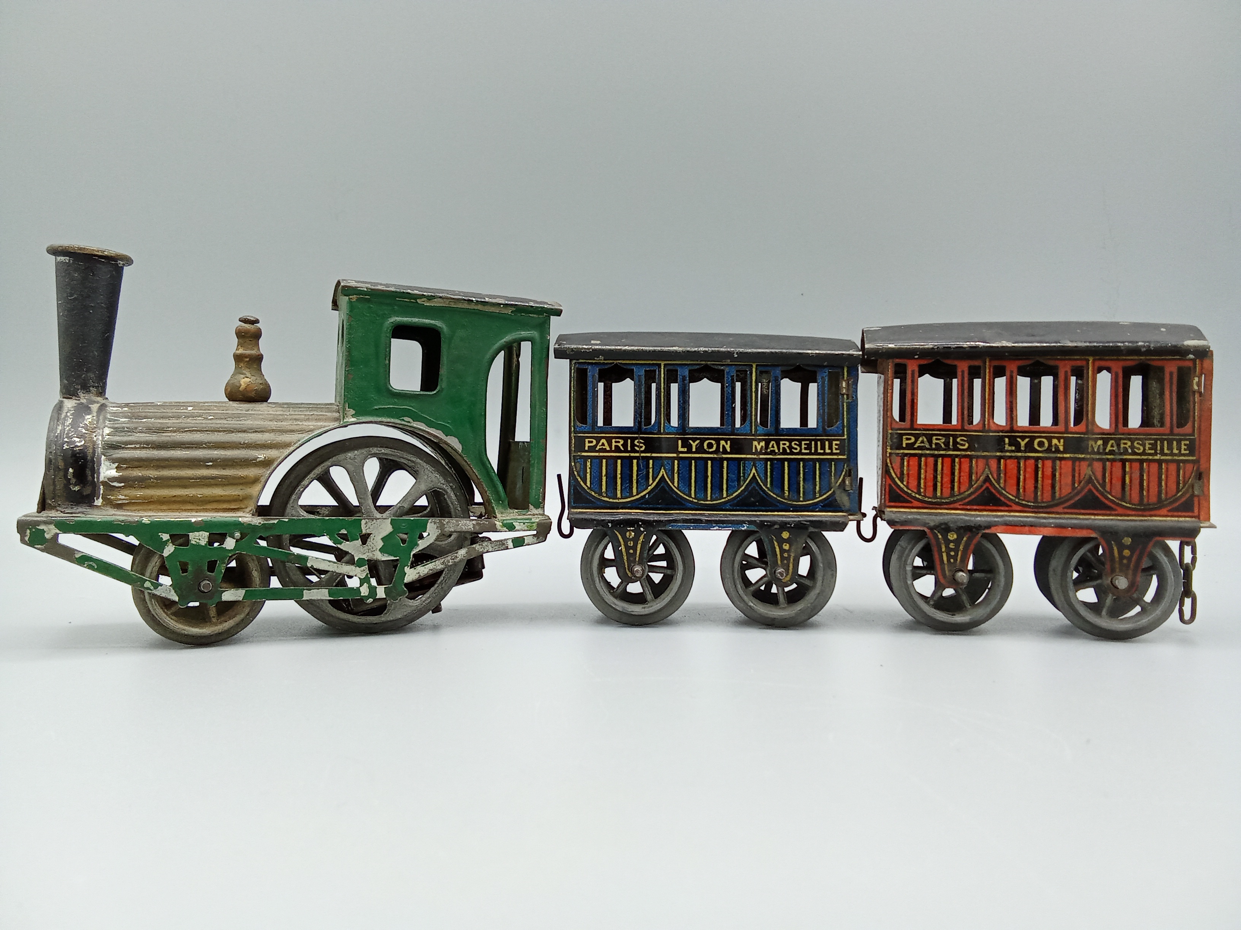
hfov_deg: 63.4
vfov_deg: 49.7
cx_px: 620
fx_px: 1004
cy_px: 465
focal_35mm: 28
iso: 100
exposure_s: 1/162
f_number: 2
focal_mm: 2.78
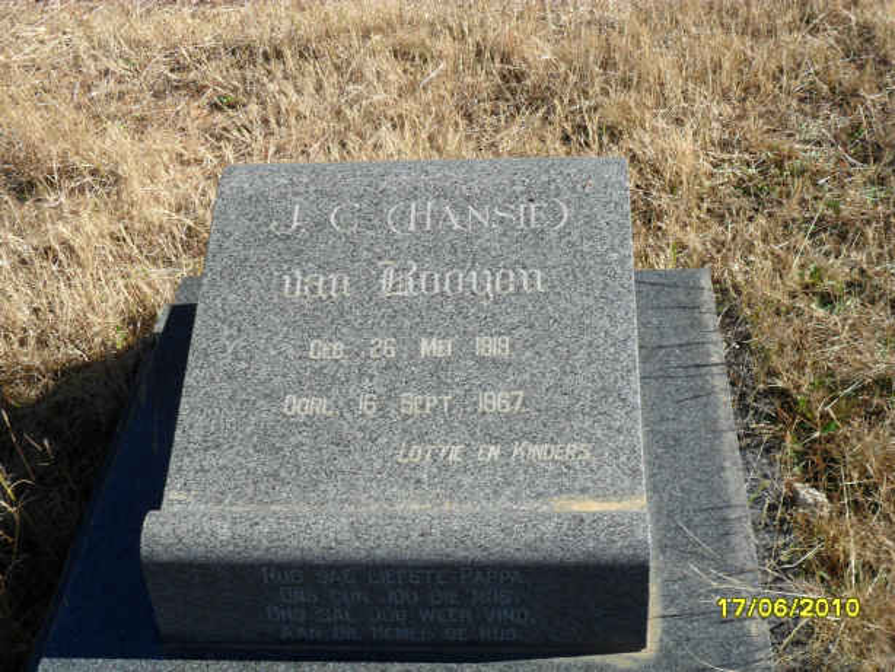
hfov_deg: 36.8
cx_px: 448
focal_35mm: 52
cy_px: 336
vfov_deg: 28.1
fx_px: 1345
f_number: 5
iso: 100
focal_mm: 9.3
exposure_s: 1/250
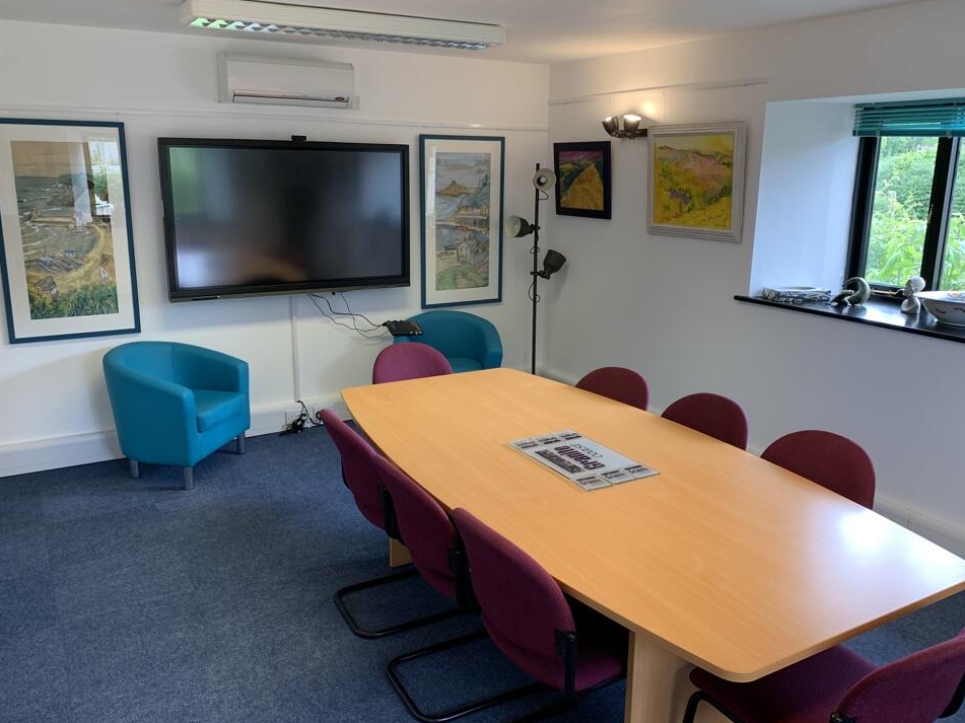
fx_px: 780
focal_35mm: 28
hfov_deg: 63.5
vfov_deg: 49.7
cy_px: 348
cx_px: 482
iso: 80
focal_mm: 4.25
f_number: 1.8
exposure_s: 1/100
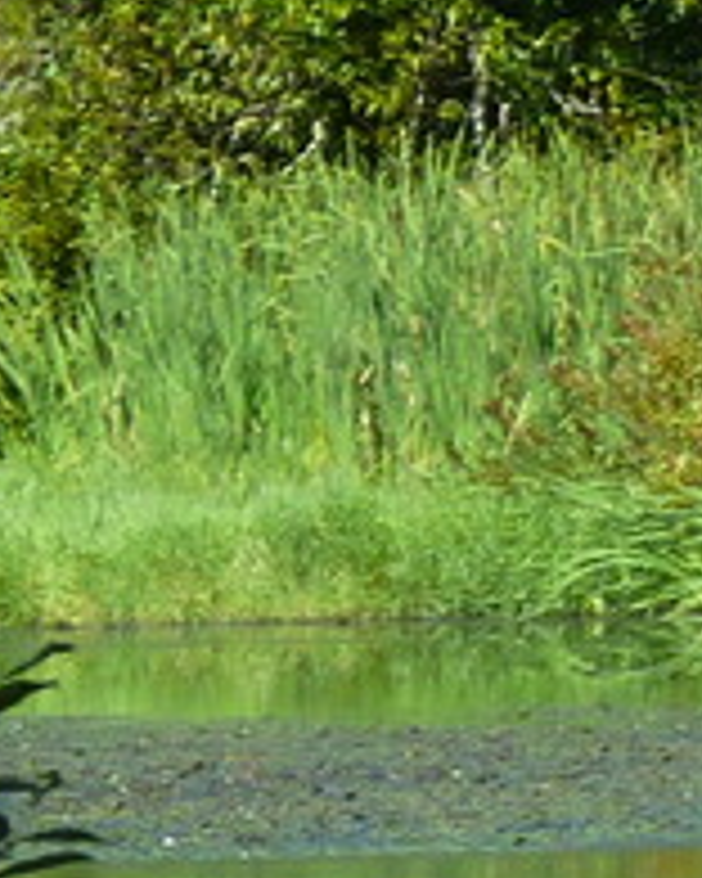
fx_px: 18595
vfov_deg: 2.7
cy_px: 473
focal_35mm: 716
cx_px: 2097
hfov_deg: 2.1
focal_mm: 20.2
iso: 80
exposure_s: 1/160
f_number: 5.3
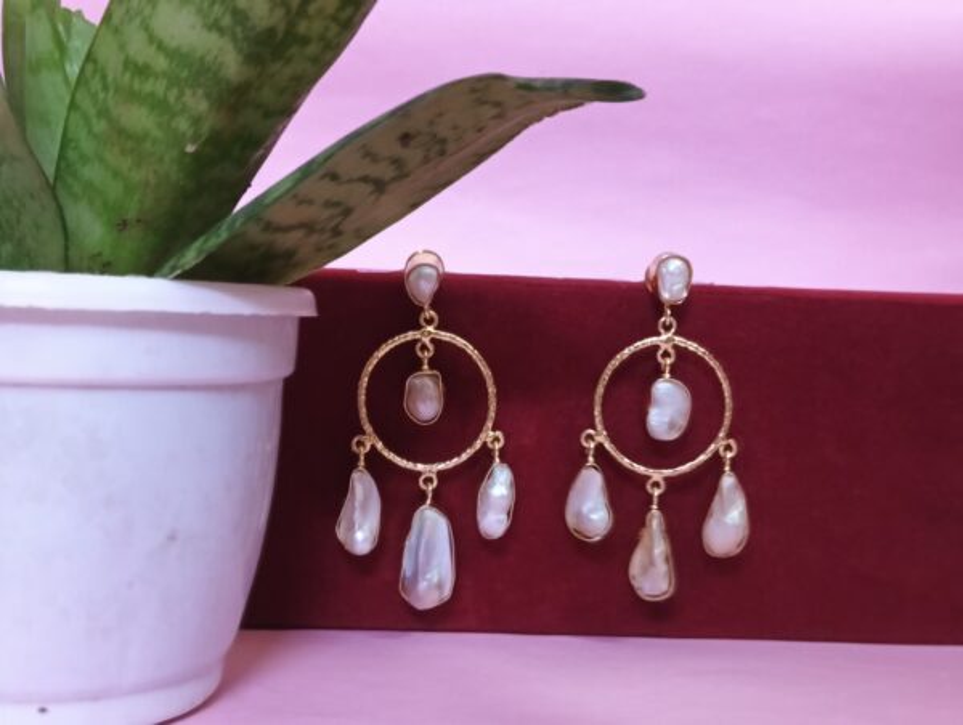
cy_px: 362
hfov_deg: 45.7
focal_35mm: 41
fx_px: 1142
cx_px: 482
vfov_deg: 35.2
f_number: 1.8
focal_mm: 4.22
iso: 2024
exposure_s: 1/20
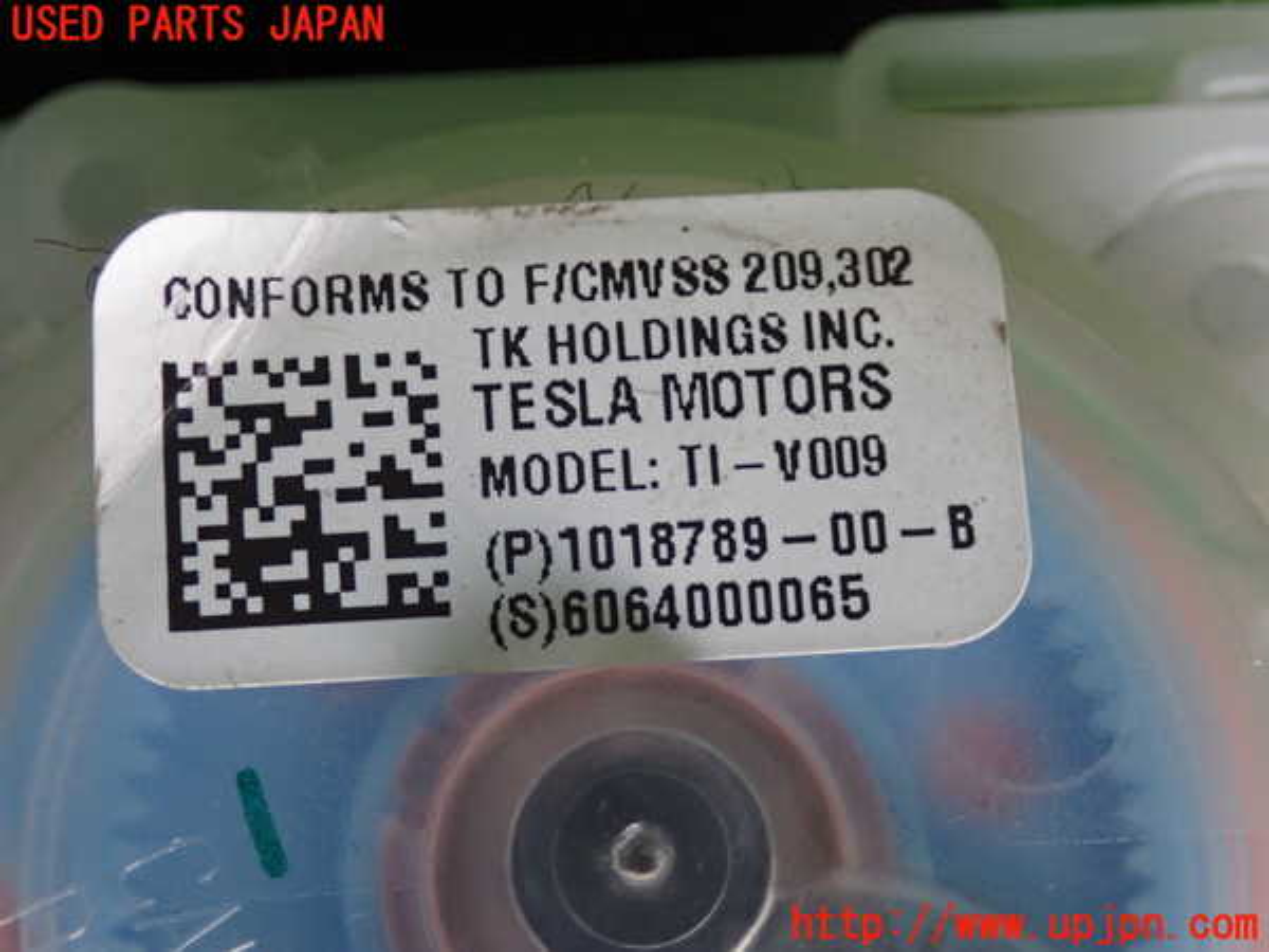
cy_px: 476
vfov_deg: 19.1
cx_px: 634
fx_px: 2823
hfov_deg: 25.3
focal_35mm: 77
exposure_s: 1/80
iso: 640
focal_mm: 13.65
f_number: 4.1
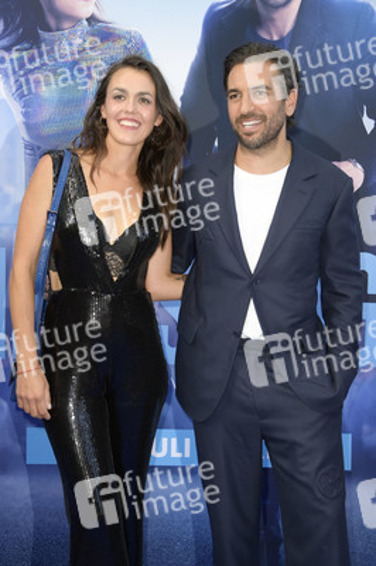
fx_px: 879
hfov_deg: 24.2
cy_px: 283
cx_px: 188
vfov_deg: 35.7
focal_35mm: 56
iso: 640
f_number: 5.6
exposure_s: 1/250
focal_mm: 56
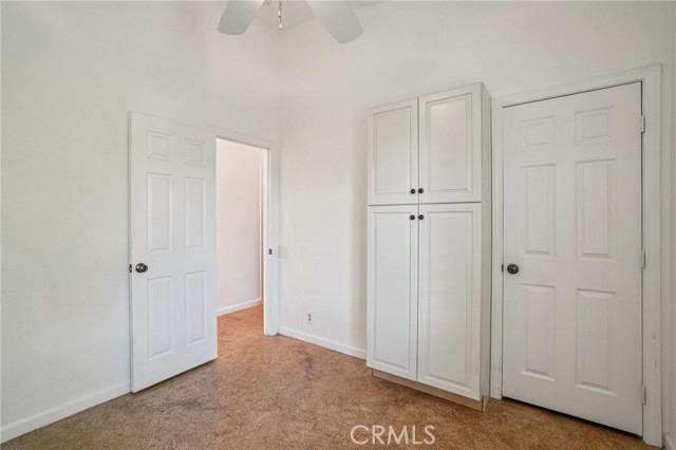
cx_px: 338
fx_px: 300
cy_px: 225
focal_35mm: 16
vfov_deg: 73.7
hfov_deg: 96.8
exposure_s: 1/15
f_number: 8
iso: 400
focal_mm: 16
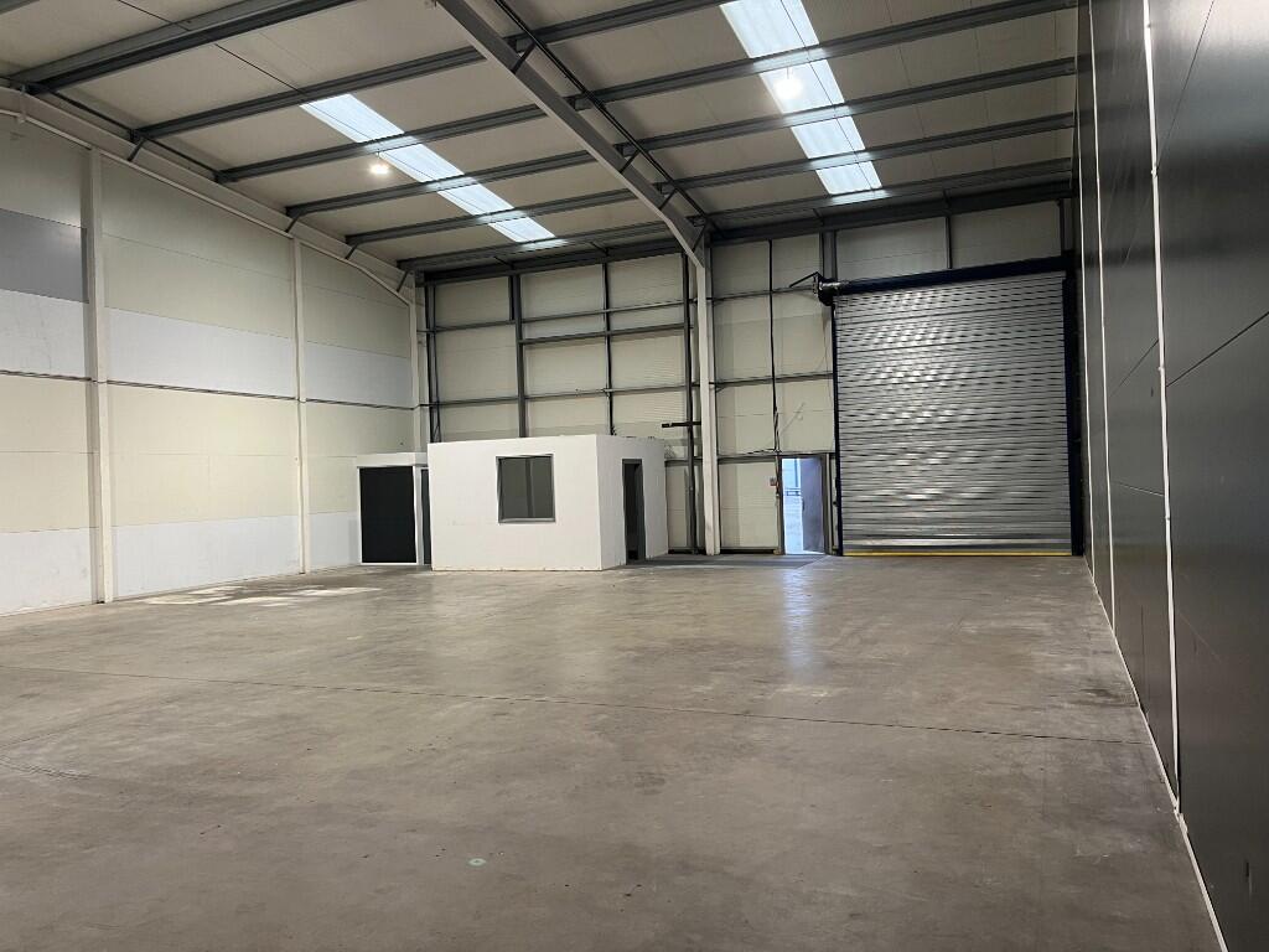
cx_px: 634
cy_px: 476
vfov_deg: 53.1
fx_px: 953
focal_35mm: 26
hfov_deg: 67.3
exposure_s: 1/63
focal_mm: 5.1
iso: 125
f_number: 1.6
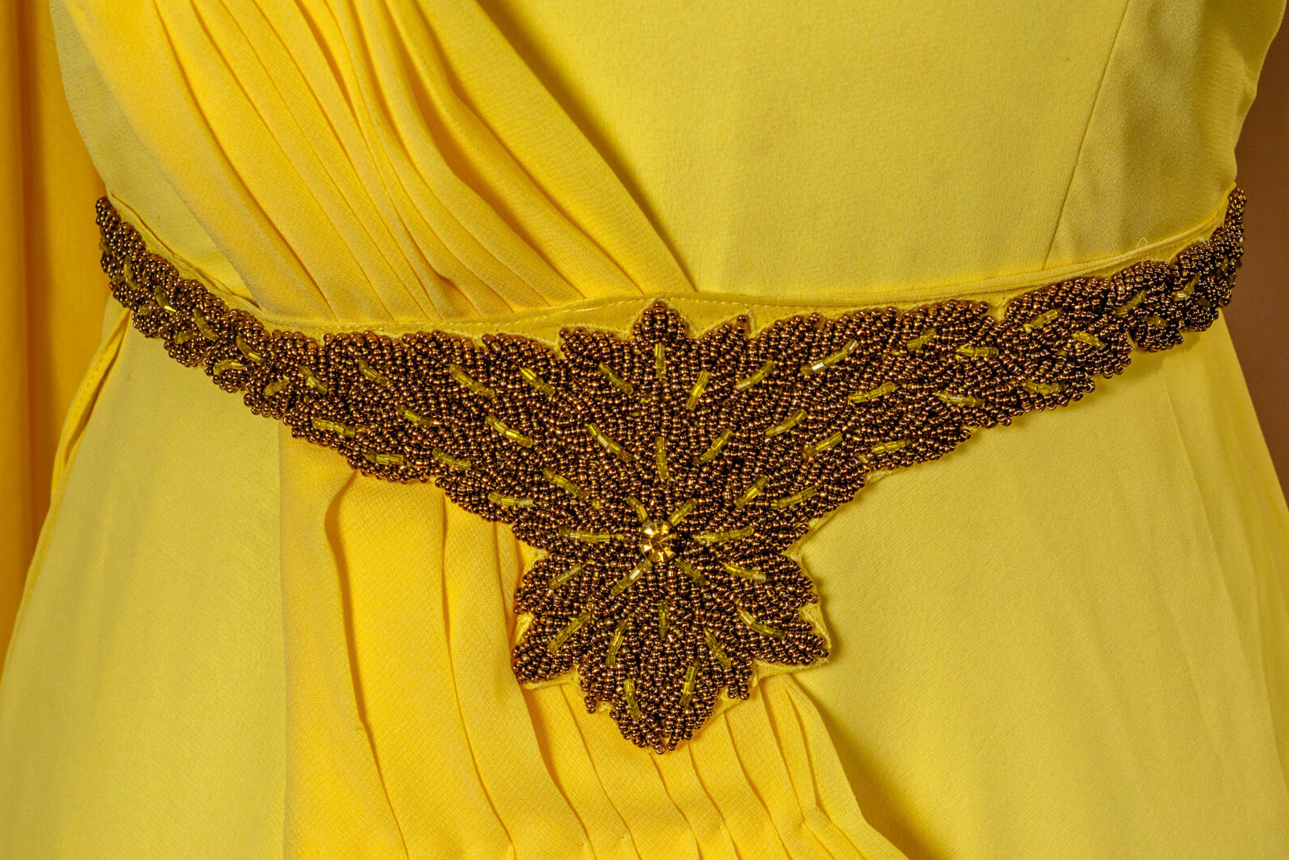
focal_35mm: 97
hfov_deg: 21.0
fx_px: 3473
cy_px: 468
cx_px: 723
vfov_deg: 14.1
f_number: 9
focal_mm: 54
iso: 100
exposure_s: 1/250
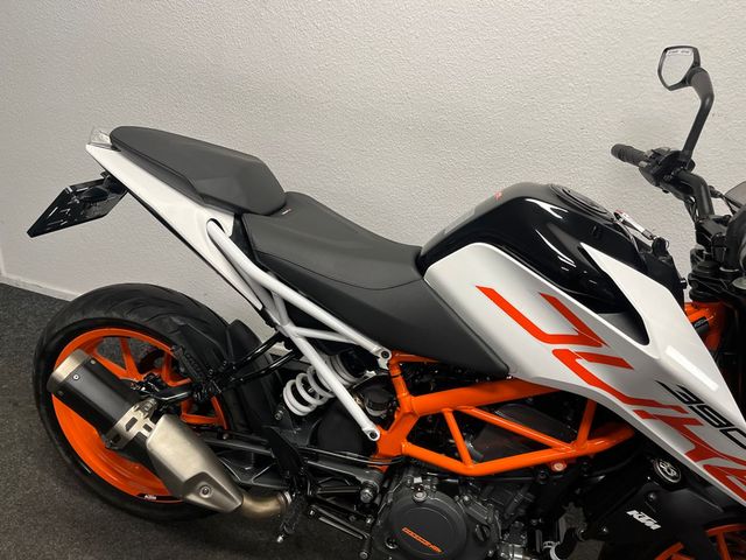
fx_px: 560
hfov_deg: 67.3
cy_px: 280
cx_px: 373
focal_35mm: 26
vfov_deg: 53.1
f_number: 1.6
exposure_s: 1/100
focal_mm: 5.1
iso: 125
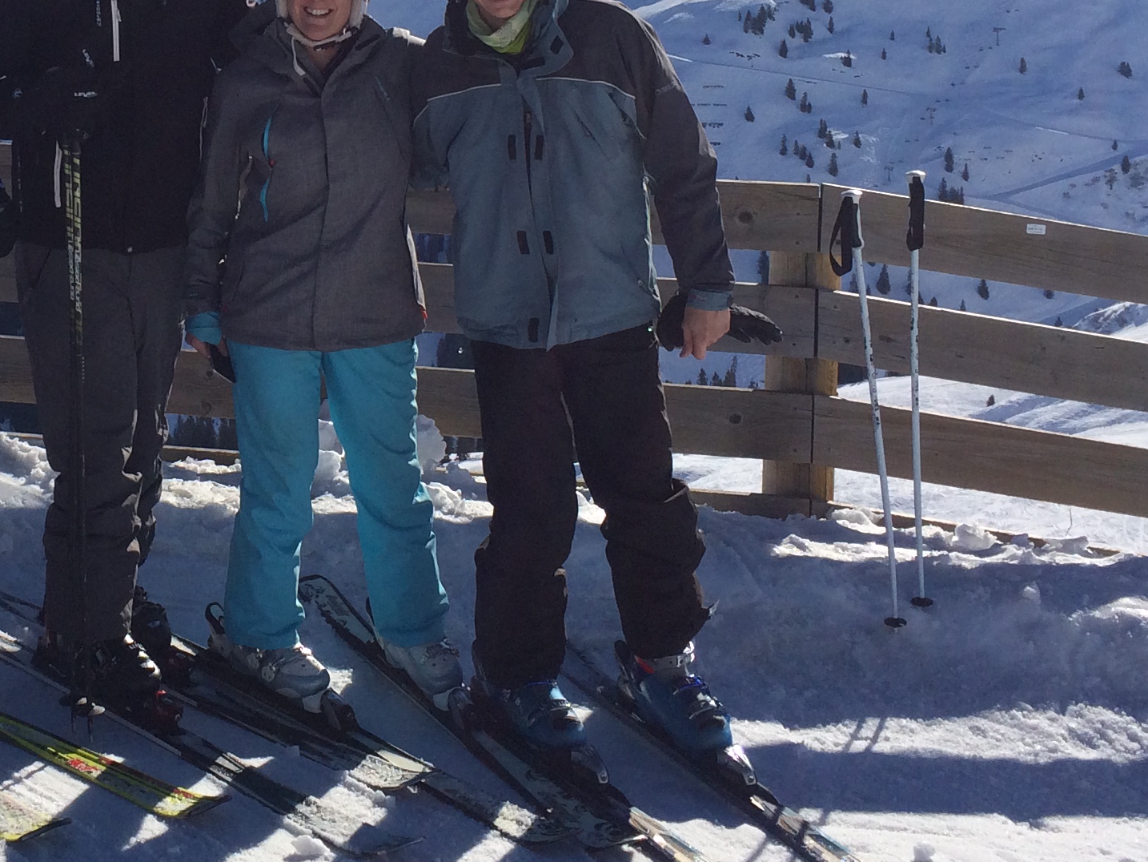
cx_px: 118
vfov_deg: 21.6
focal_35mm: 66
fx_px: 2189
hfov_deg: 28.3
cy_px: 39
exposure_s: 1/4566
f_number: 2.2
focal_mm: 4.15
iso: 32
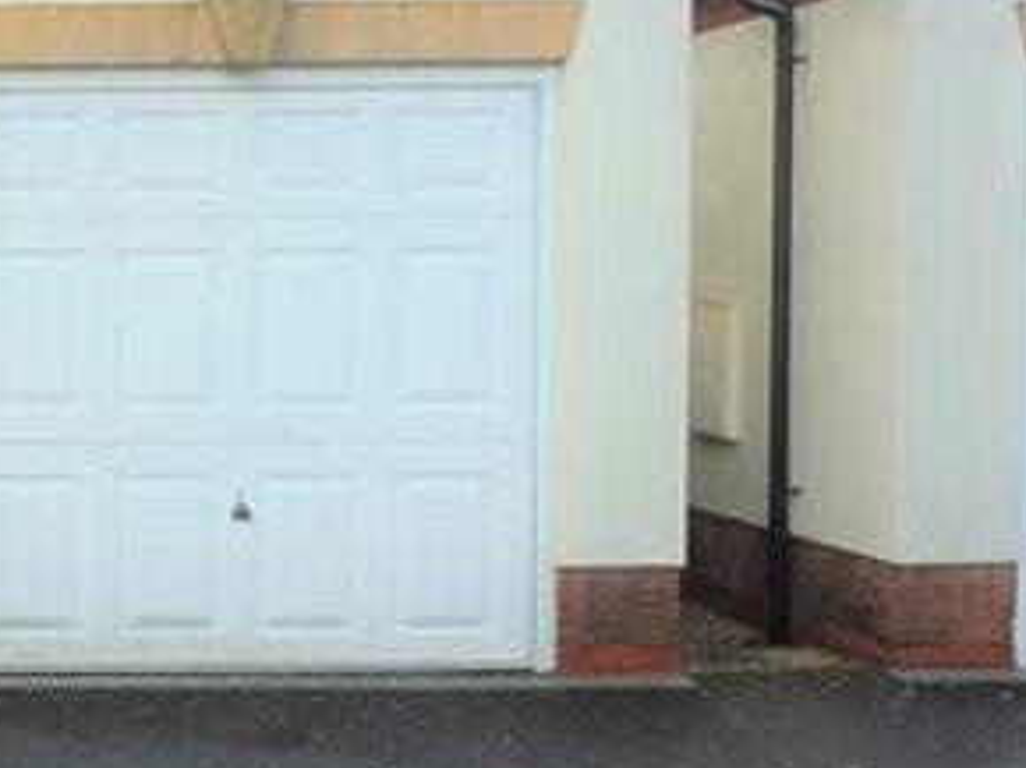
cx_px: -205
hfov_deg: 28.8
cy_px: 327
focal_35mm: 58
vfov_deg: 25.2
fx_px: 1718
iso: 100
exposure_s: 1/400
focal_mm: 4.3
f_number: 4
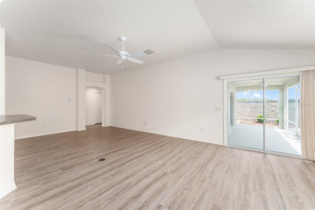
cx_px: 158
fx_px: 122
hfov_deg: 104.3
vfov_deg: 81.2
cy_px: 105
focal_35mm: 14
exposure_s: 1/30
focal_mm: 14
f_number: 8
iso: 400
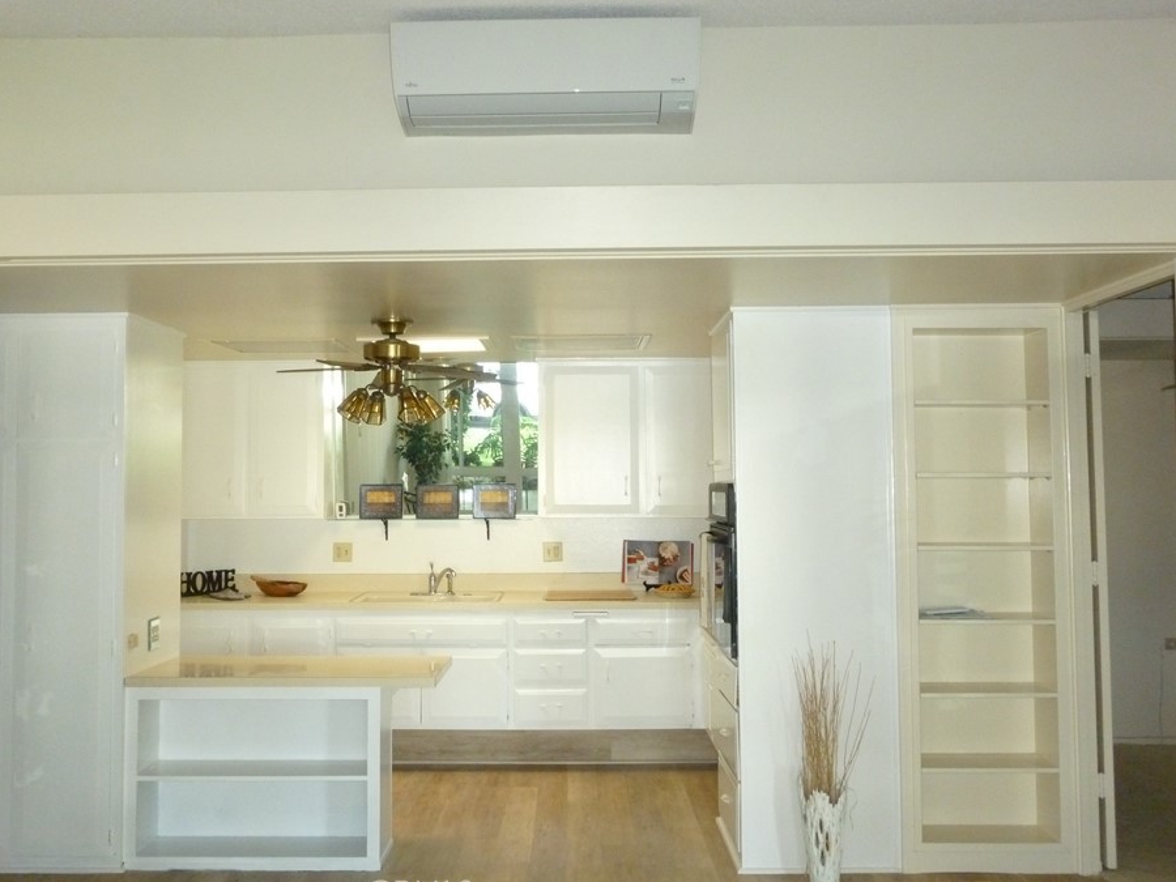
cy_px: 409
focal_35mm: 33
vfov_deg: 42.9
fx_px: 1121
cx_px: 558
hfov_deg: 55.3
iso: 400
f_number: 3.5
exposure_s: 1/30
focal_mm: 5.2
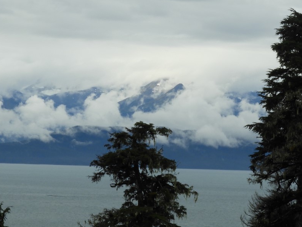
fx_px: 1823
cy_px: 76
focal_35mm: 209
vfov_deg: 7.1
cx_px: 185
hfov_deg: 9.5
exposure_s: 1/640
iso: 100
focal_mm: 20.6
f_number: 5
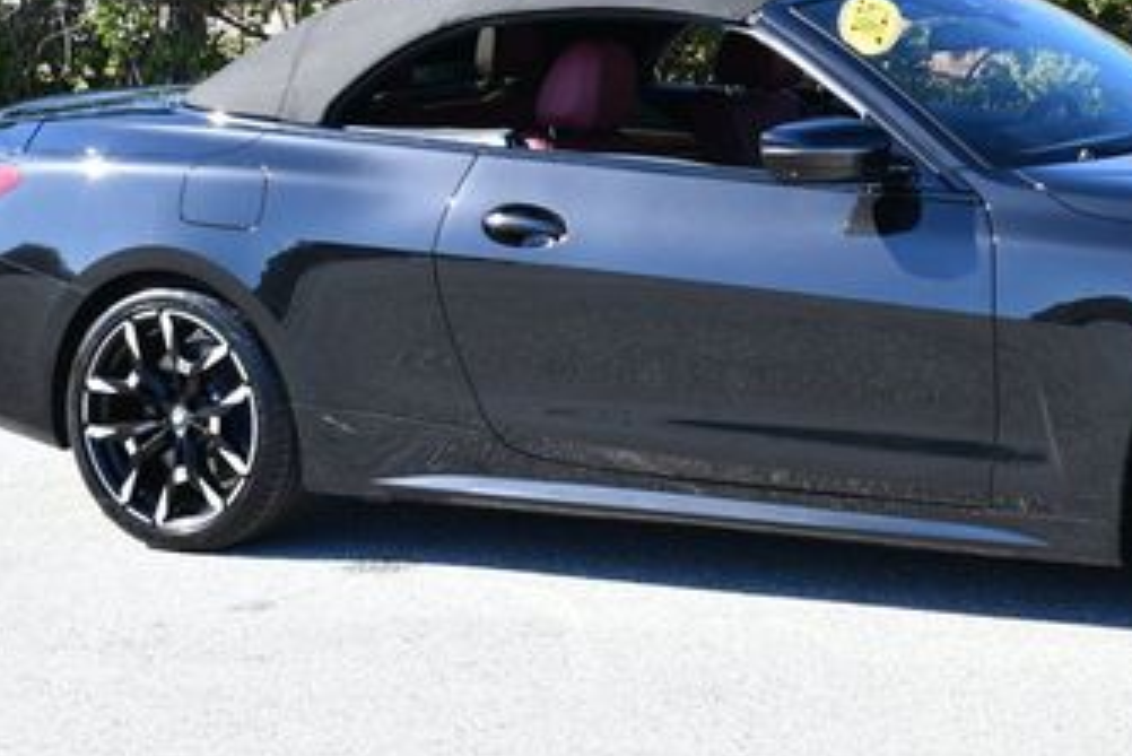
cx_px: 912
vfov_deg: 11.8
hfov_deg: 17.6
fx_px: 3617
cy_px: 78
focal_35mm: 115
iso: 200
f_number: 7.1
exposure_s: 1/250
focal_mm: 30
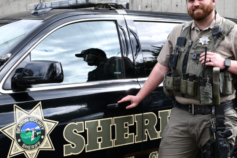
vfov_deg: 21.2
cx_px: 105
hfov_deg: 31.4
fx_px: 421
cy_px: 96
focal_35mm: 64
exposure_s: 1/250
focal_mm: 26
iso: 220
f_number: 5.6
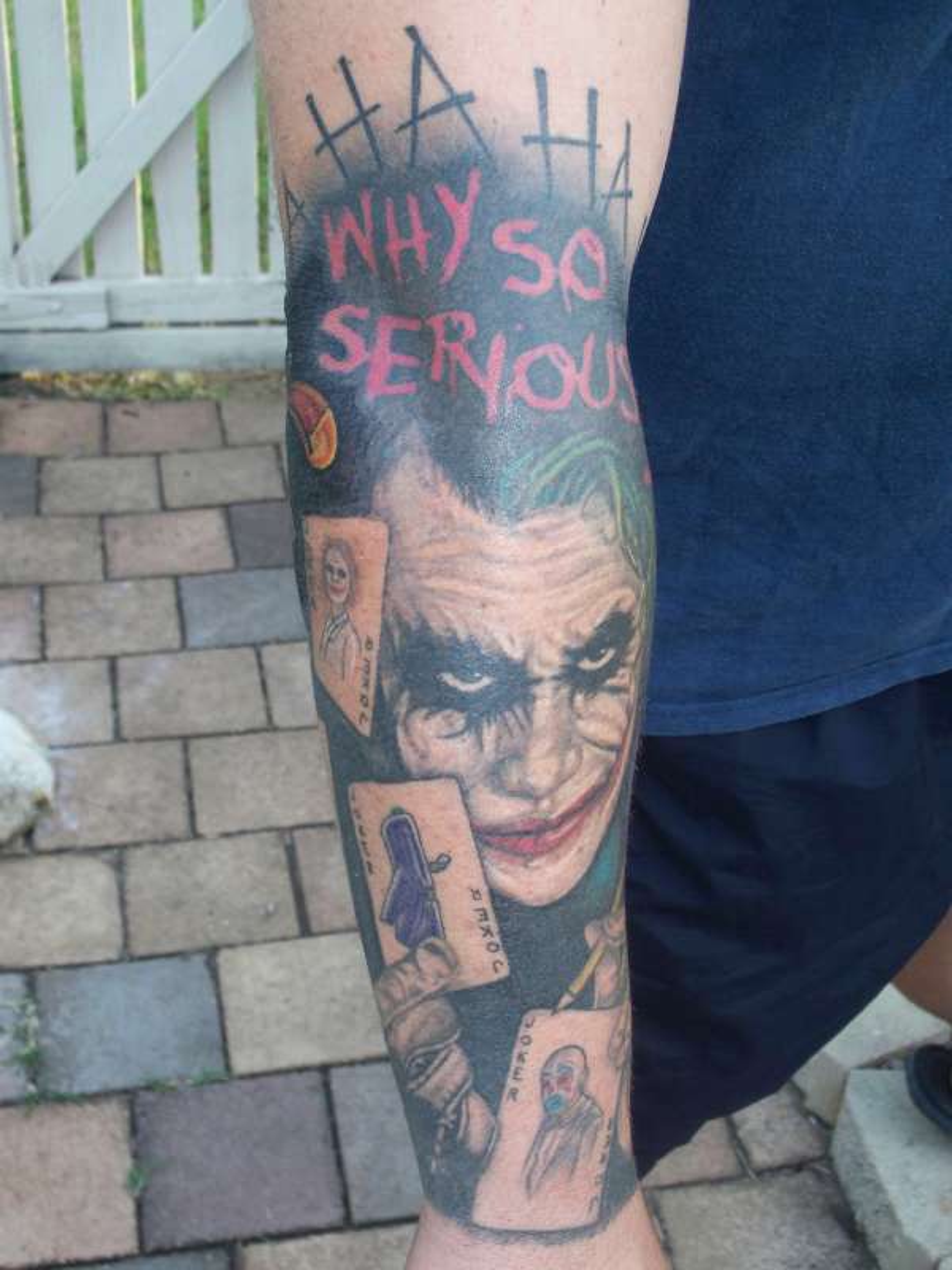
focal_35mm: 46
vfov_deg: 41.2
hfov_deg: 31.5
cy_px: 635
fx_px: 1687
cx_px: 476
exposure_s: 1/80
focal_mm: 9.8
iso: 200
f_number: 4
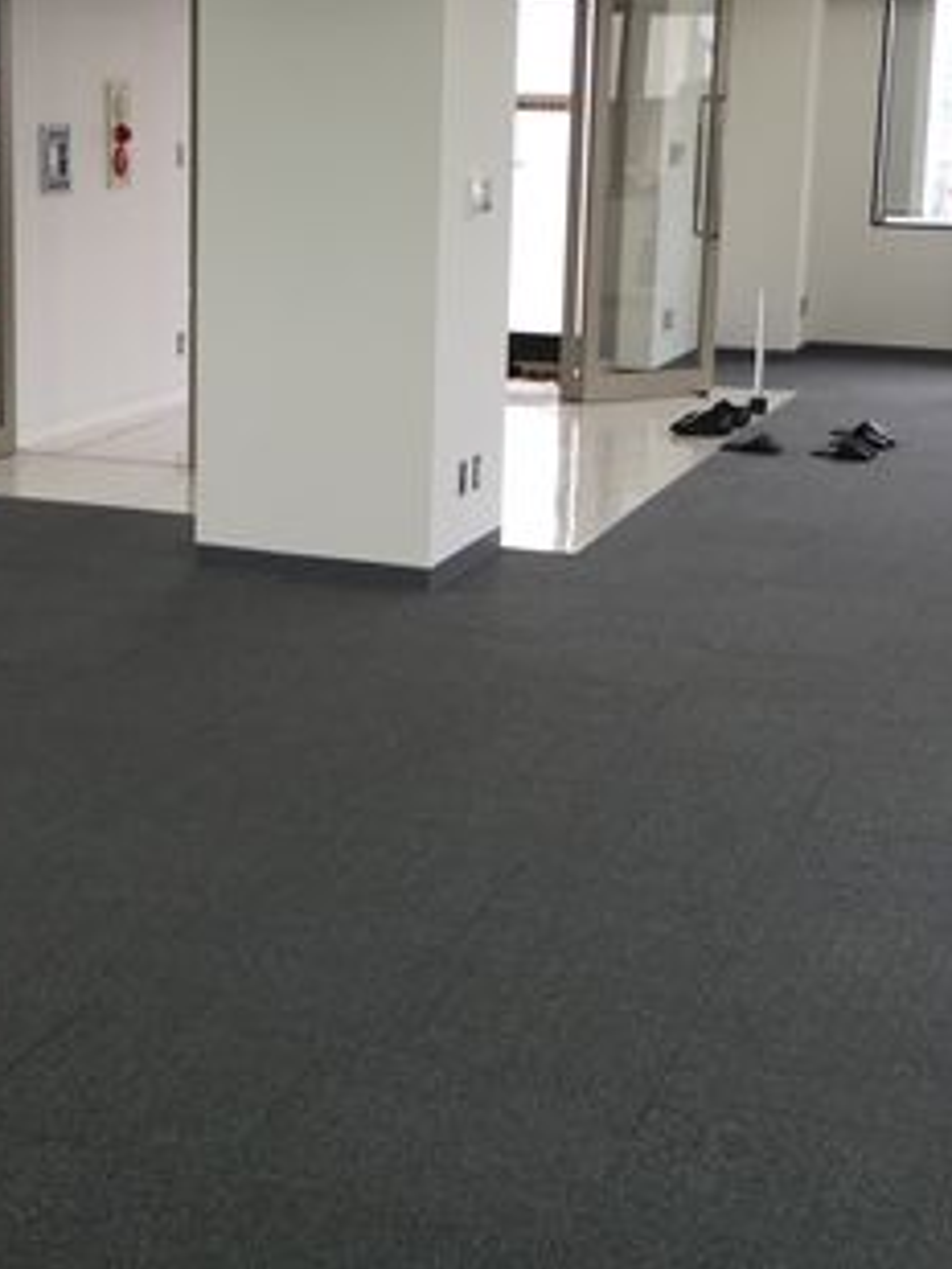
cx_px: 336
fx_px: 2199
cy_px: 517
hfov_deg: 24.3
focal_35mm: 60
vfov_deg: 32.1
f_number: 2.2
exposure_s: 1/100
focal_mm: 4.15
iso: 40
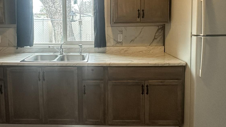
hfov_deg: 67.0
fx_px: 168
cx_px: 87
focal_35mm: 28
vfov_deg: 40.3
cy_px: 31
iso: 200
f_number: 2.2
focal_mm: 2.22
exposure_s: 1/120
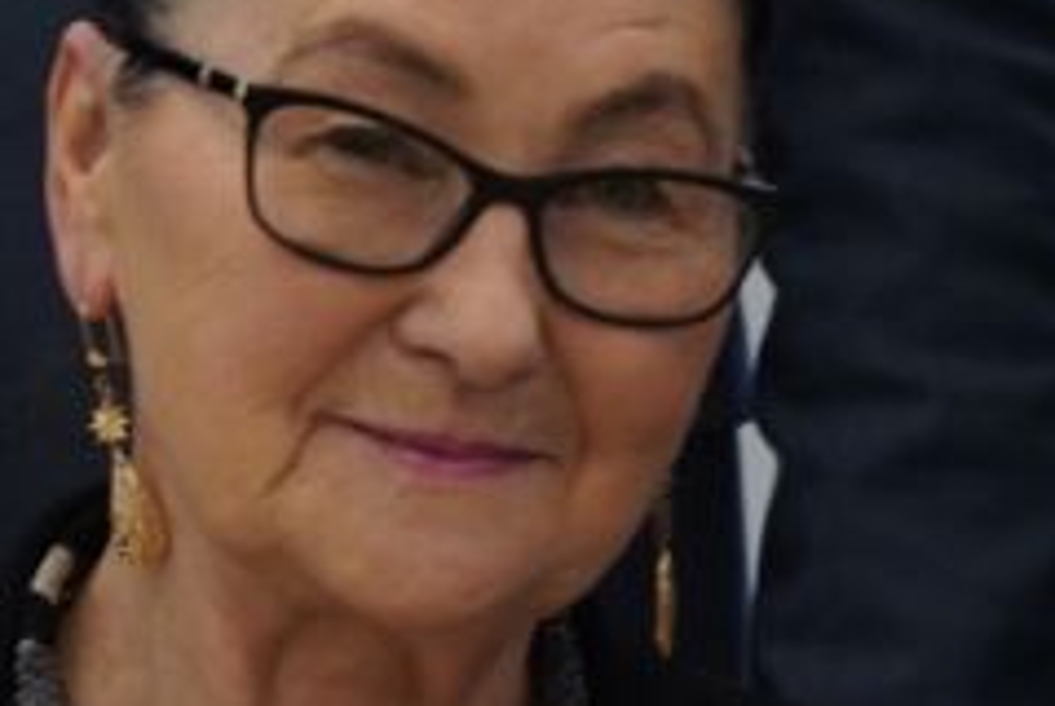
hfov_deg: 4.4
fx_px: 13702
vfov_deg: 2.9
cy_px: 1247
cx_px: 1421
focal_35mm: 467
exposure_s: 1/125
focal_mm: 86
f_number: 4
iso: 1250
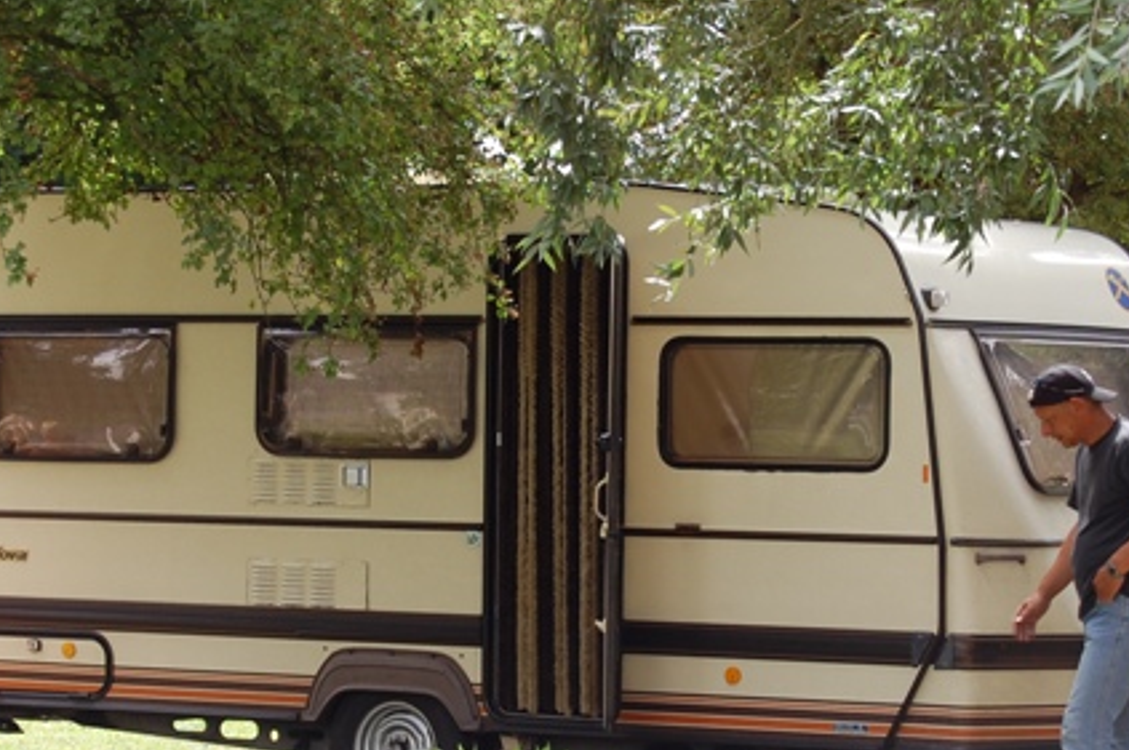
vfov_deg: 8.8
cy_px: 520
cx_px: 609
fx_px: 4885
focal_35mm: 156
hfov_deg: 13.2
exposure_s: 1/125
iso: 200
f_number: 5.6
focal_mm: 55
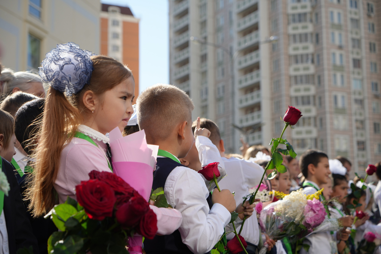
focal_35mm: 63
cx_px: 190
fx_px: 667
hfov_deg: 31.9
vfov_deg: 21.6
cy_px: 127
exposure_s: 1/640
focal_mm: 63
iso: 100
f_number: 5
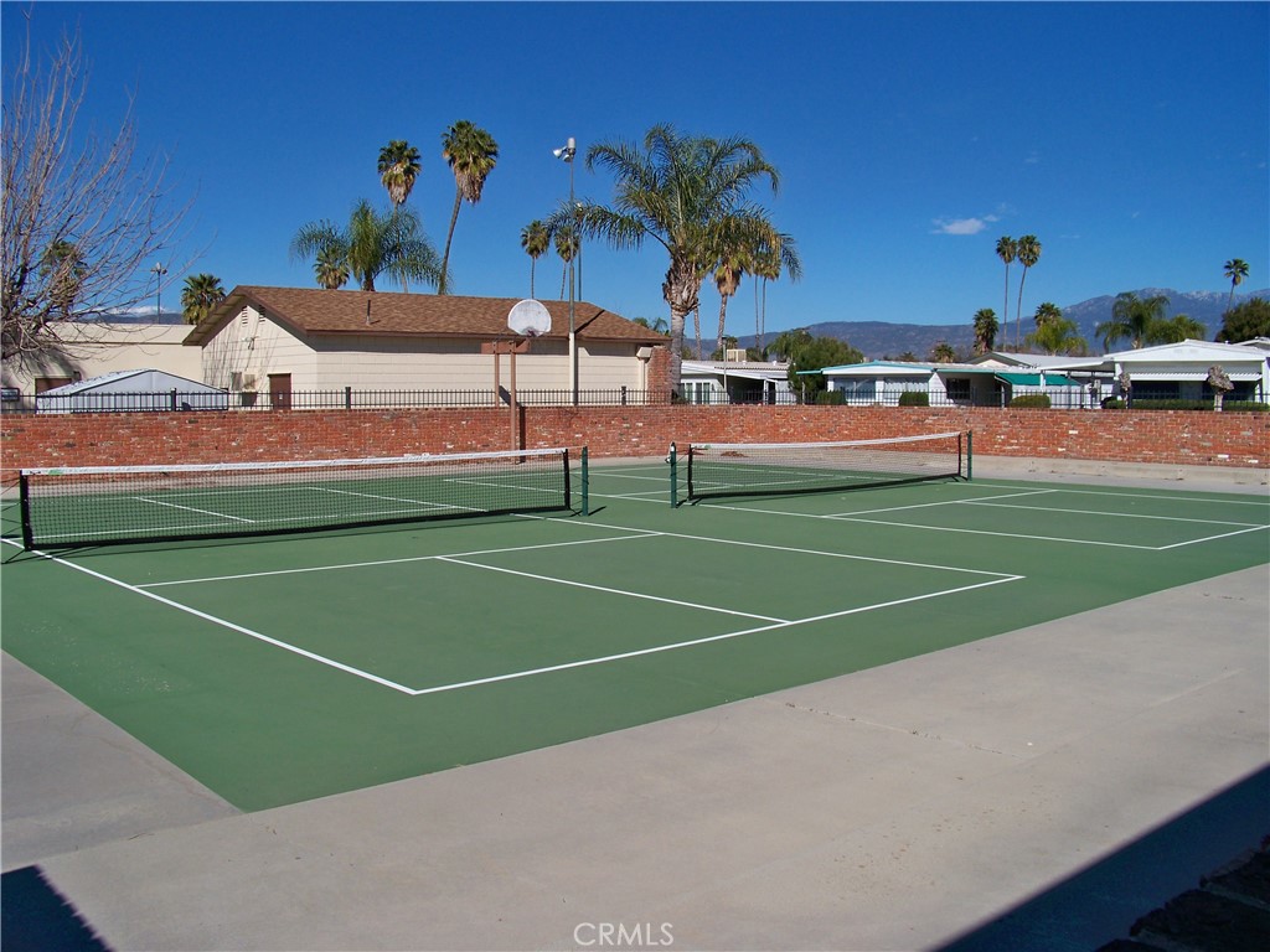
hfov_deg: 55.4
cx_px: 635
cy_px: 476
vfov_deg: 42.9
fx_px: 1211
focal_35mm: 33
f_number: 4
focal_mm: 5.85
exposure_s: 1/1250
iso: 64
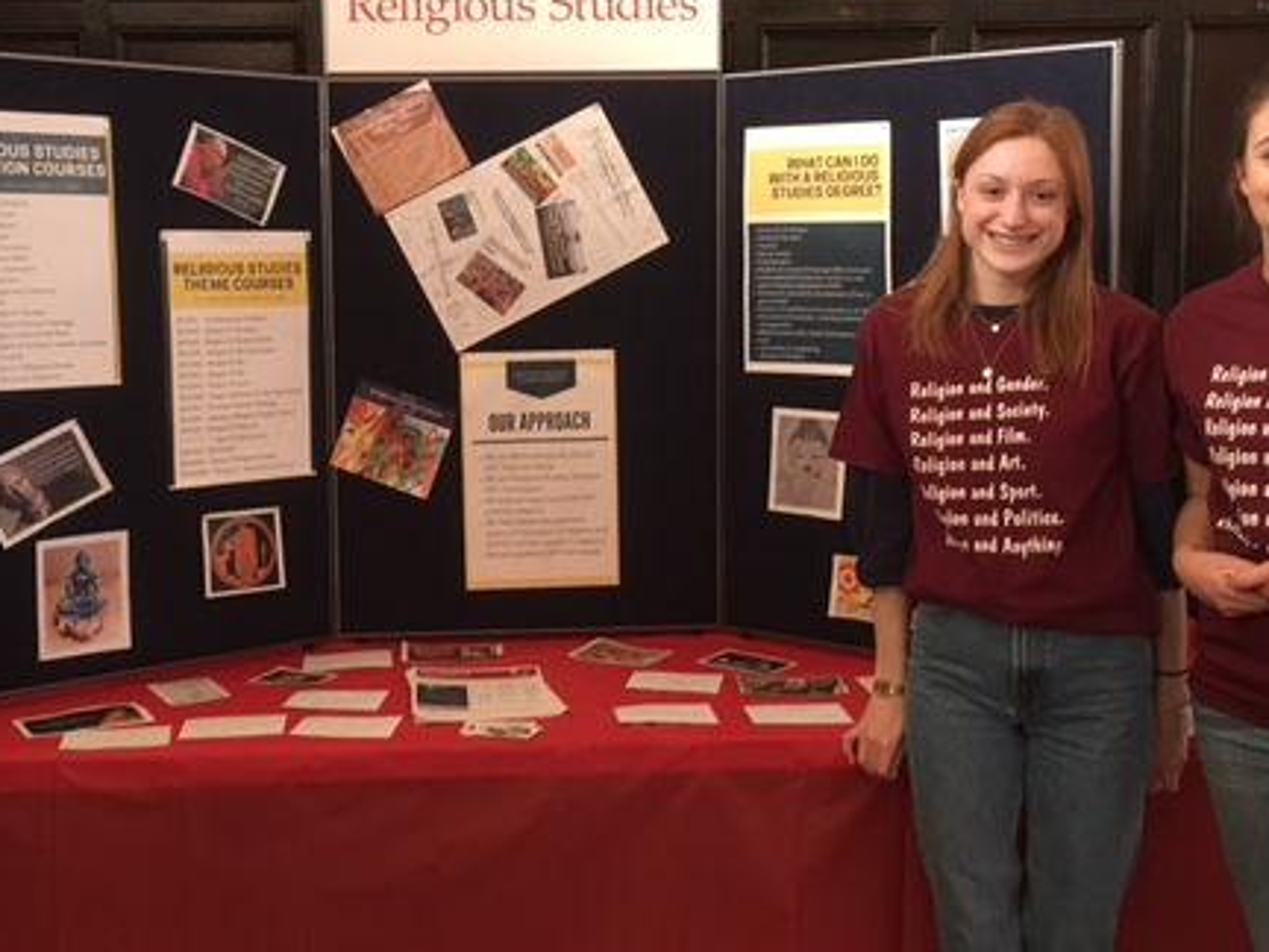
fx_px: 1576
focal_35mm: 43
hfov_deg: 43.8
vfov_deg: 33.5
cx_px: 596
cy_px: 388
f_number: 2.2
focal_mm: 4.15
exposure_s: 1/17
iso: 200
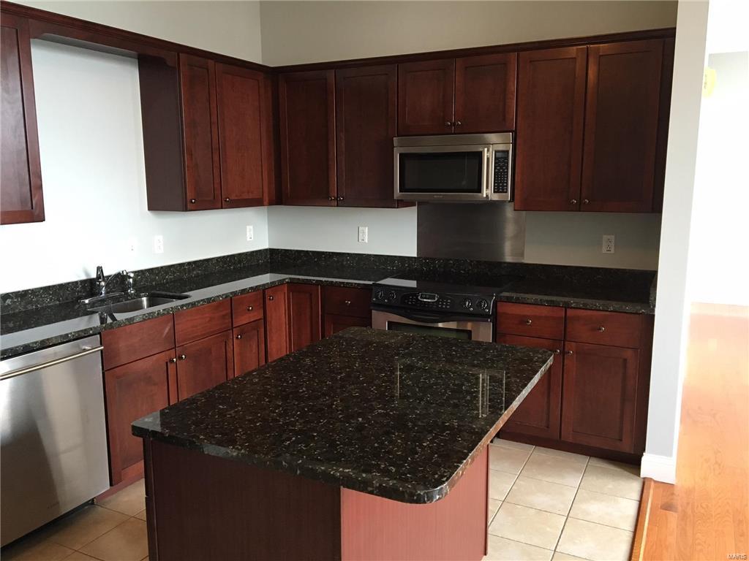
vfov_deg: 48.2
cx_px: 374
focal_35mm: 29
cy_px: 280
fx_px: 627
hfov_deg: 61.7
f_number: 2.2
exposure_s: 1/30
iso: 125
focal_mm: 4.15
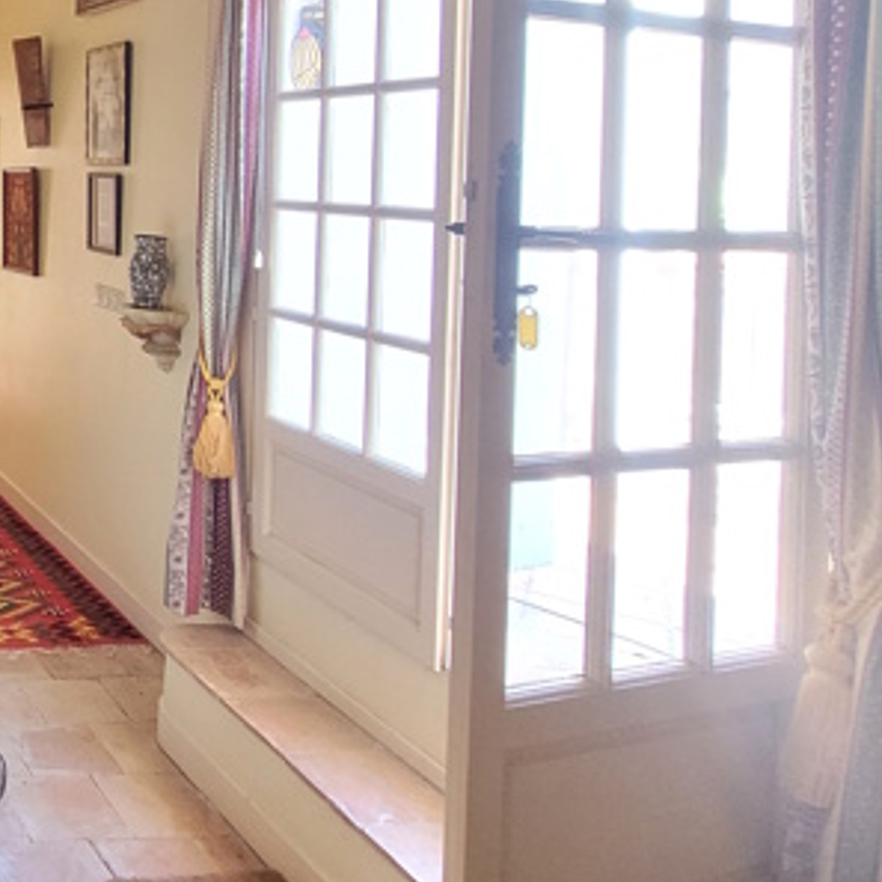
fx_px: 980
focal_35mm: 34
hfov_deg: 34.6
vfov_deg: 45.2
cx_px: -258
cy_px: 140
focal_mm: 1.74
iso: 400
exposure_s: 1/50
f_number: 2.2
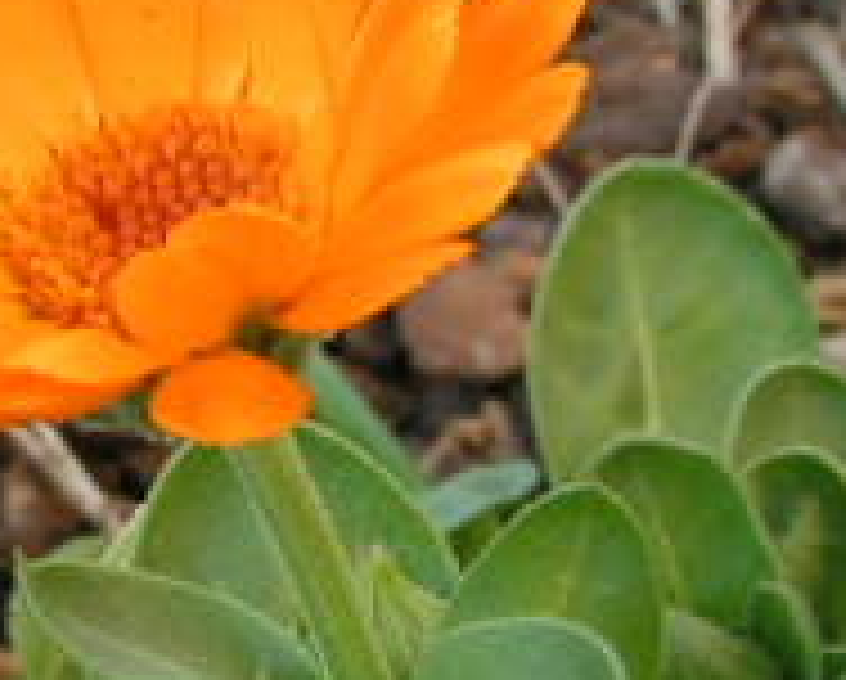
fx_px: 3160
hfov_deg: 15.0
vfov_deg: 12.3
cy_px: 221
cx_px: 27
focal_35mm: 126
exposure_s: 1/50
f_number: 5.6
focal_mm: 5.8
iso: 50
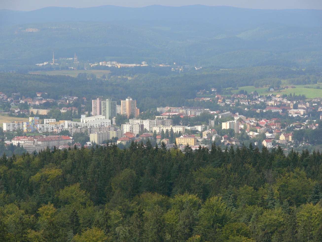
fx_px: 1823
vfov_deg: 7.6
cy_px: 121
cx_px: 161
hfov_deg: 10.1
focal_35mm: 196
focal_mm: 41.5
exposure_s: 1/500
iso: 100
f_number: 5.6
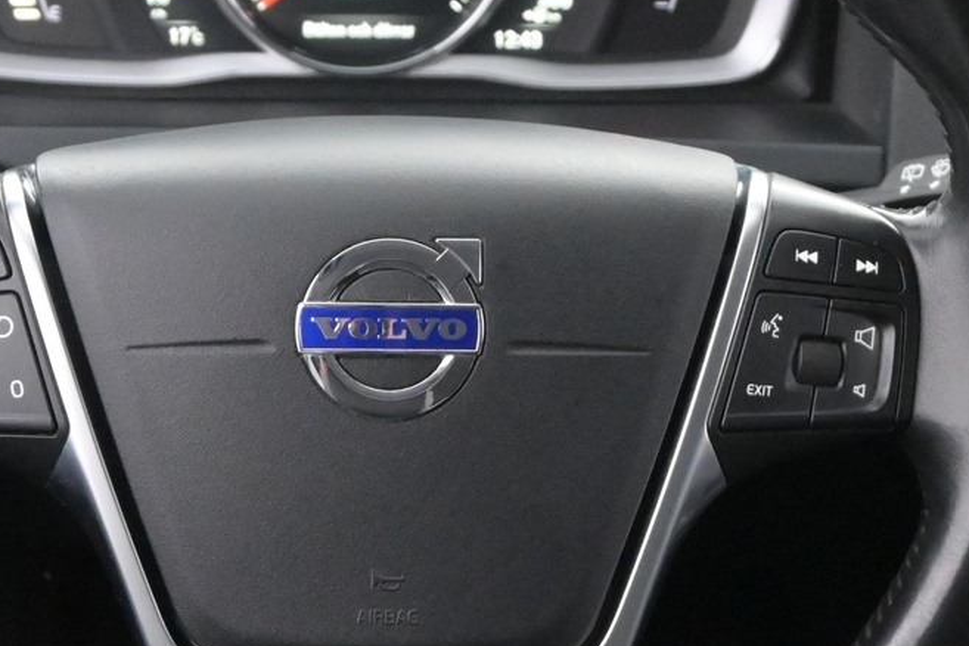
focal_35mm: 111
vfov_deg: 12.3
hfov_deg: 18.4
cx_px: 369
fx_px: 2988
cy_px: 352
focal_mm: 30
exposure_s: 1/50
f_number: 4.8
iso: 7200
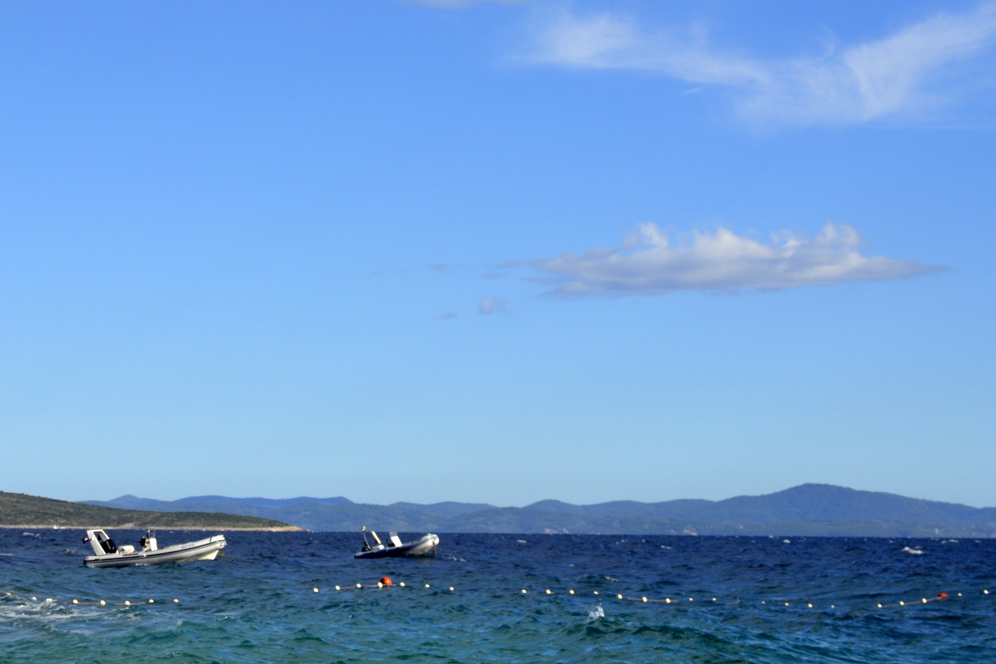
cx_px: 311
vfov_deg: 13.5
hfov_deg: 20.1
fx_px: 2794
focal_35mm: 101
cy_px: 241
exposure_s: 1/320
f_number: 9
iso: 100
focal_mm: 46
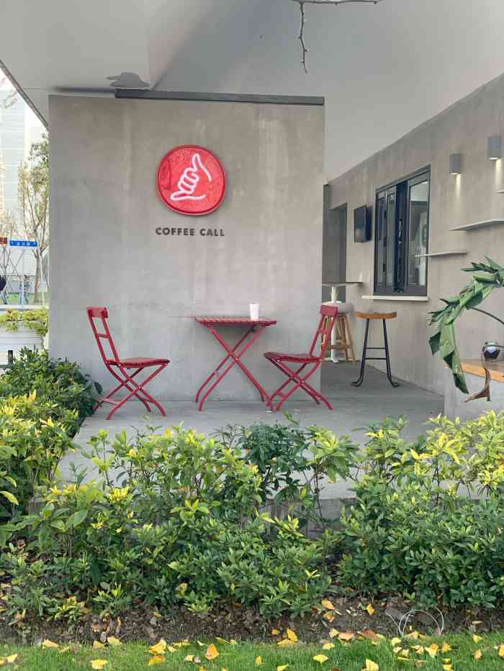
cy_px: 336
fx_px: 1009
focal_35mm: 52
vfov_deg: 36.8
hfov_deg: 28.0
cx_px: 252
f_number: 2.4
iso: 32
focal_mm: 6
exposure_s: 1/122
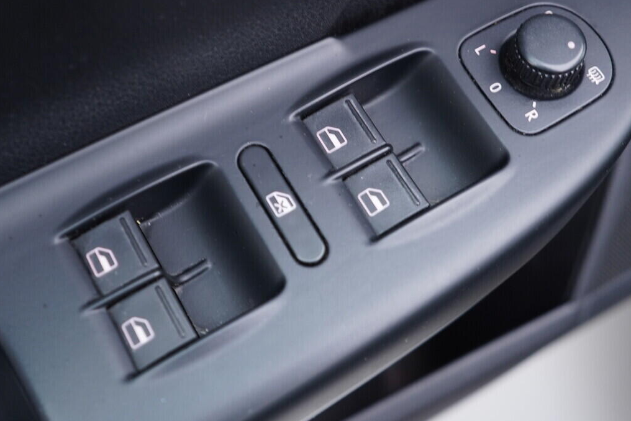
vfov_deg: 26.4
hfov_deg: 38.8
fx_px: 894
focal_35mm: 51
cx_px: 281
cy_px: 142
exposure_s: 1/40
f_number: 2.8
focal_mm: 24
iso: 250
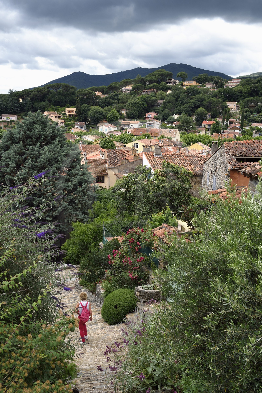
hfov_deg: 33.4
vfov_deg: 48.5
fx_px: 437
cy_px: 196
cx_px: 131
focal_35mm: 40
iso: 400
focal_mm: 40
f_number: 13
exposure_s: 1/200
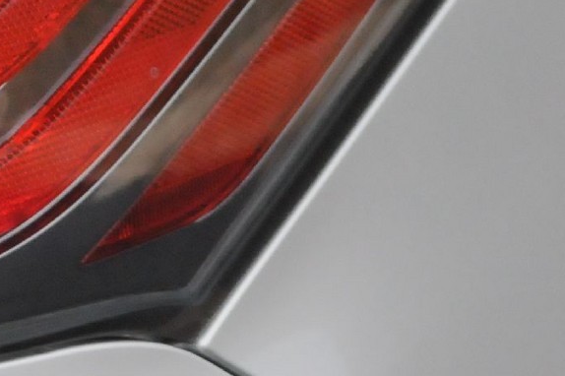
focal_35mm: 359
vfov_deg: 3.8
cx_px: -604
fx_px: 5634
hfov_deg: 5.6
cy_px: -2
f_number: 5
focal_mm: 55
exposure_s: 1/500
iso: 2000
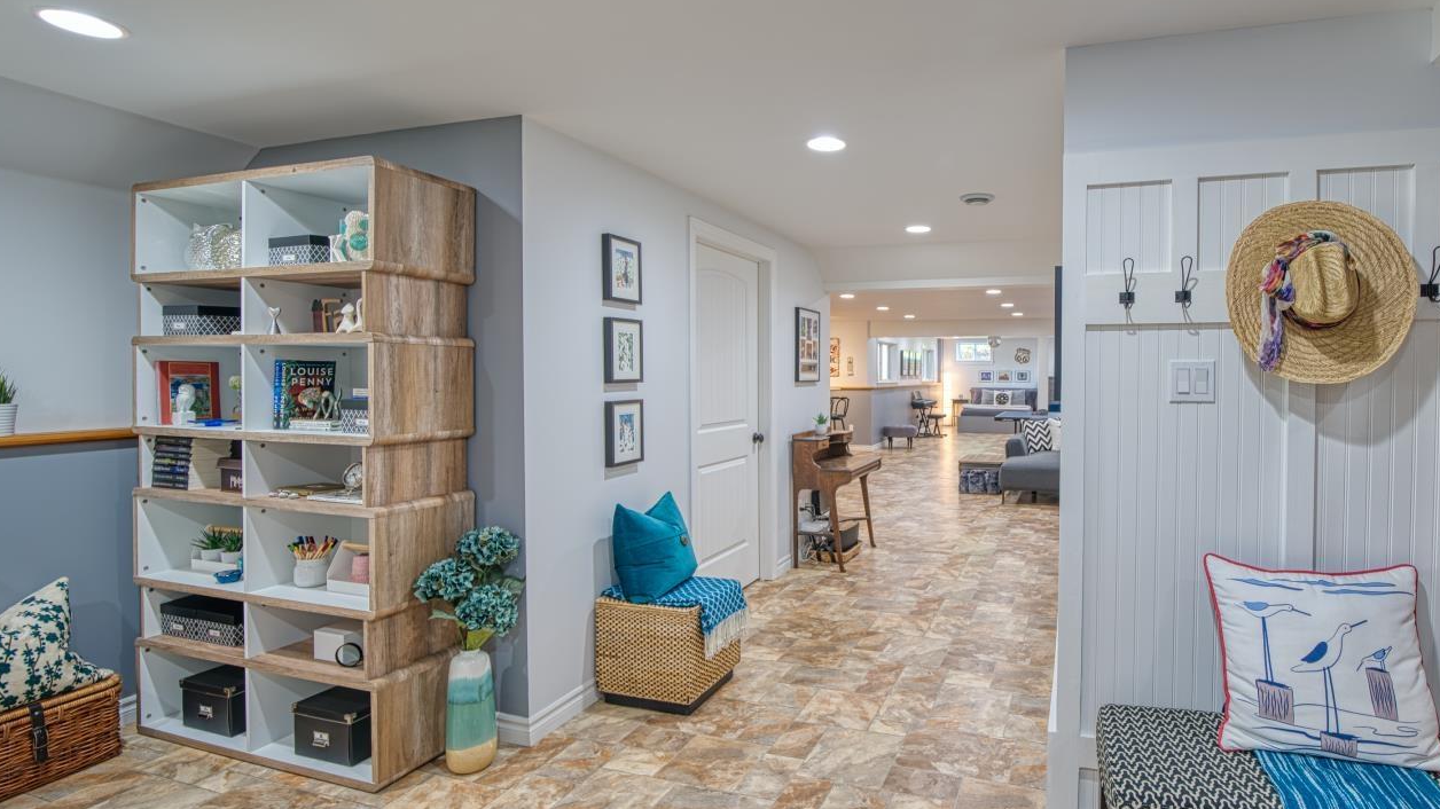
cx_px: 888
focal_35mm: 18
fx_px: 687
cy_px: 380
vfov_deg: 60.9
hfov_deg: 91.0
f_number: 4.5
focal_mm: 12
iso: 100
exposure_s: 1/5
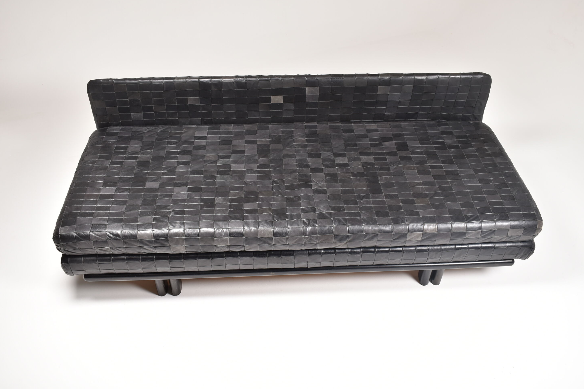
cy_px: 194
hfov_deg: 57.9
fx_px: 527
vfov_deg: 40.5
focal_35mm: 33
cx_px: 293
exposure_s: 1/160
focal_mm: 21
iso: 100
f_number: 6.3
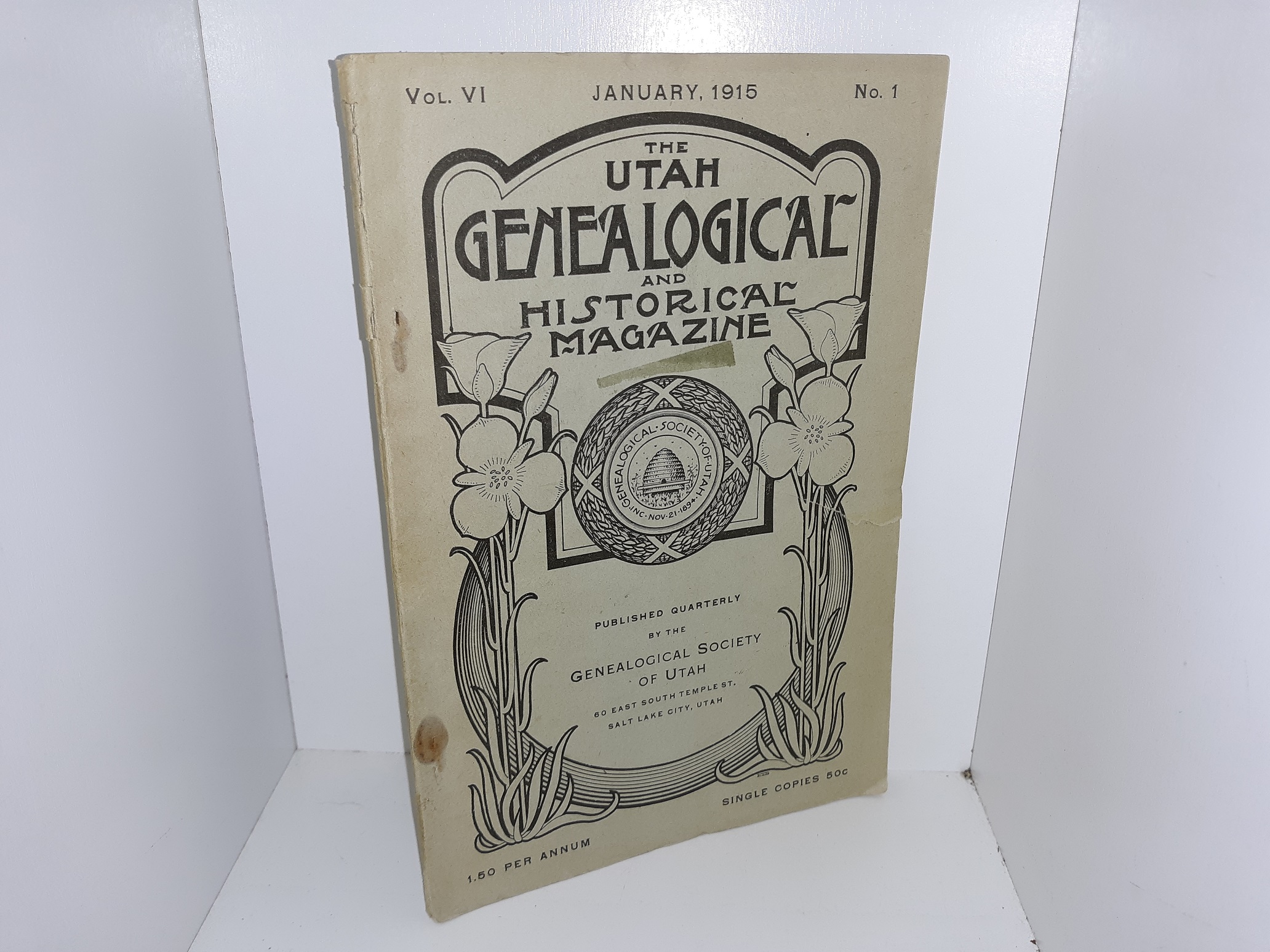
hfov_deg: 63.4
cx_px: 635
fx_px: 1027
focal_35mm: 28
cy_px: 476
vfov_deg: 49.7
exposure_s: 1/154
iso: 40
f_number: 1.7
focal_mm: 3.7
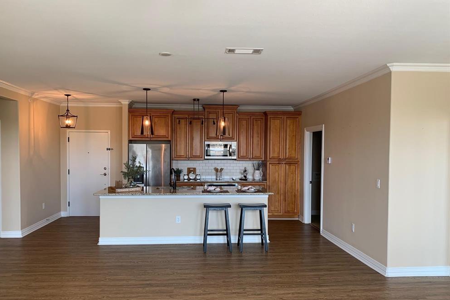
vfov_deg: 46.3
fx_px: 350
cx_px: 217
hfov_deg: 65.5
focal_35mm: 28
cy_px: 167
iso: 64
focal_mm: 4.25
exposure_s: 1/60
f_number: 1.8
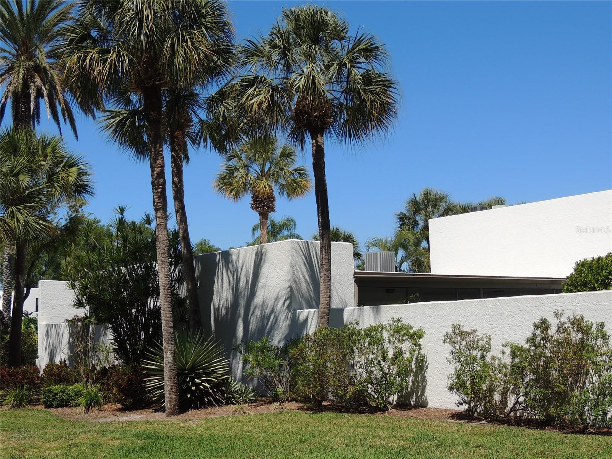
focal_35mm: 47
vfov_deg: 30.9
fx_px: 831
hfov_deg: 40.4
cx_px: 306
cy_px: 230
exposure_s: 1/1250
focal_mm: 8.3
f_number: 3.5
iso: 100
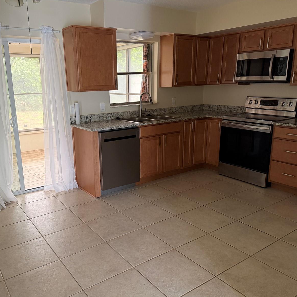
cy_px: 151
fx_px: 282
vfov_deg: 55.6
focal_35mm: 29
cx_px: 123
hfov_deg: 55.3
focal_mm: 6.76
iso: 320
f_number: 1.78
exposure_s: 1/60
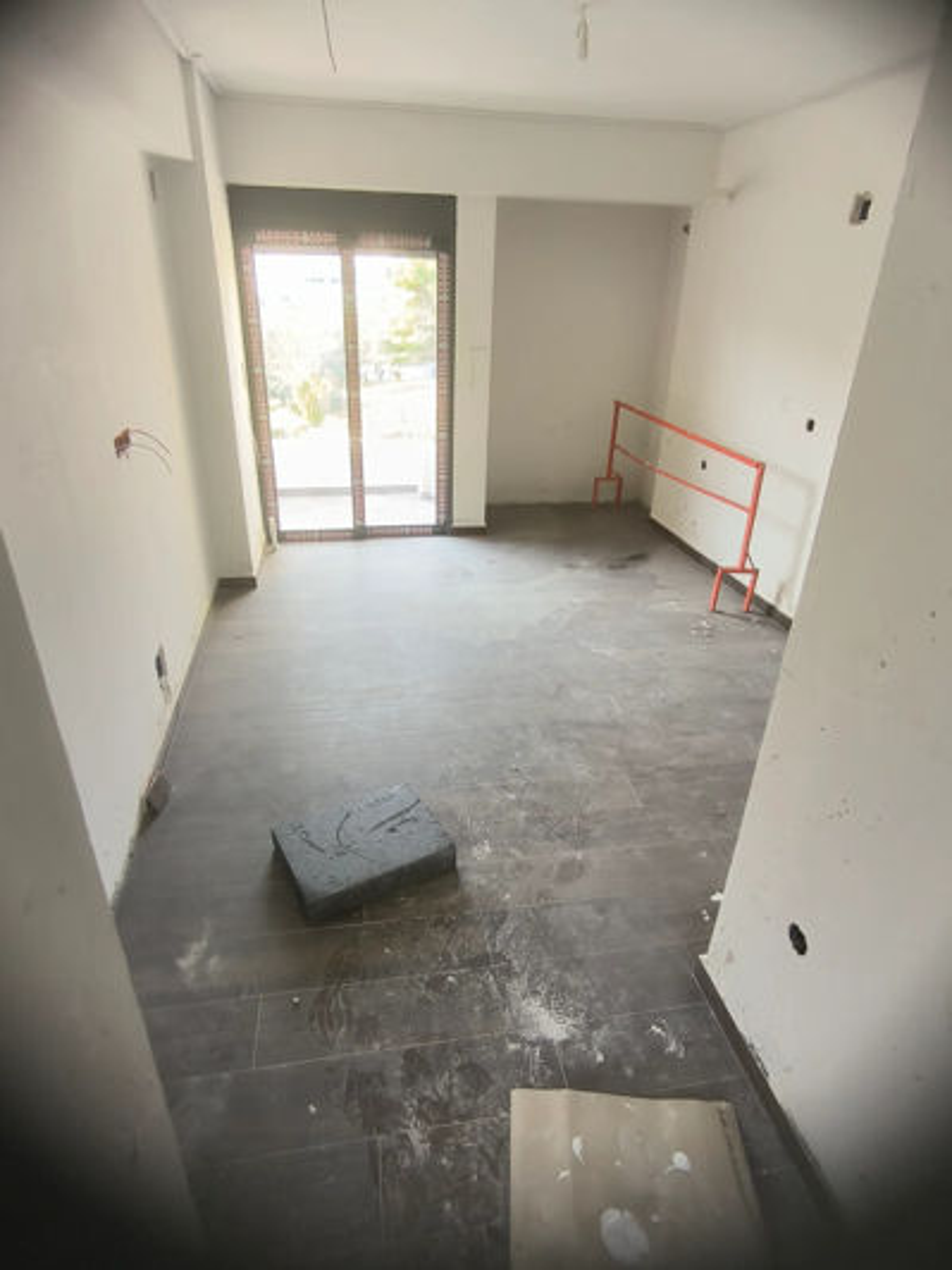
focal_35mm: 20
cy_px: 635
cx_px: 476
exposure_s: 1/50
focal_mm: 1.91
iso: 100
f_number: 2.2
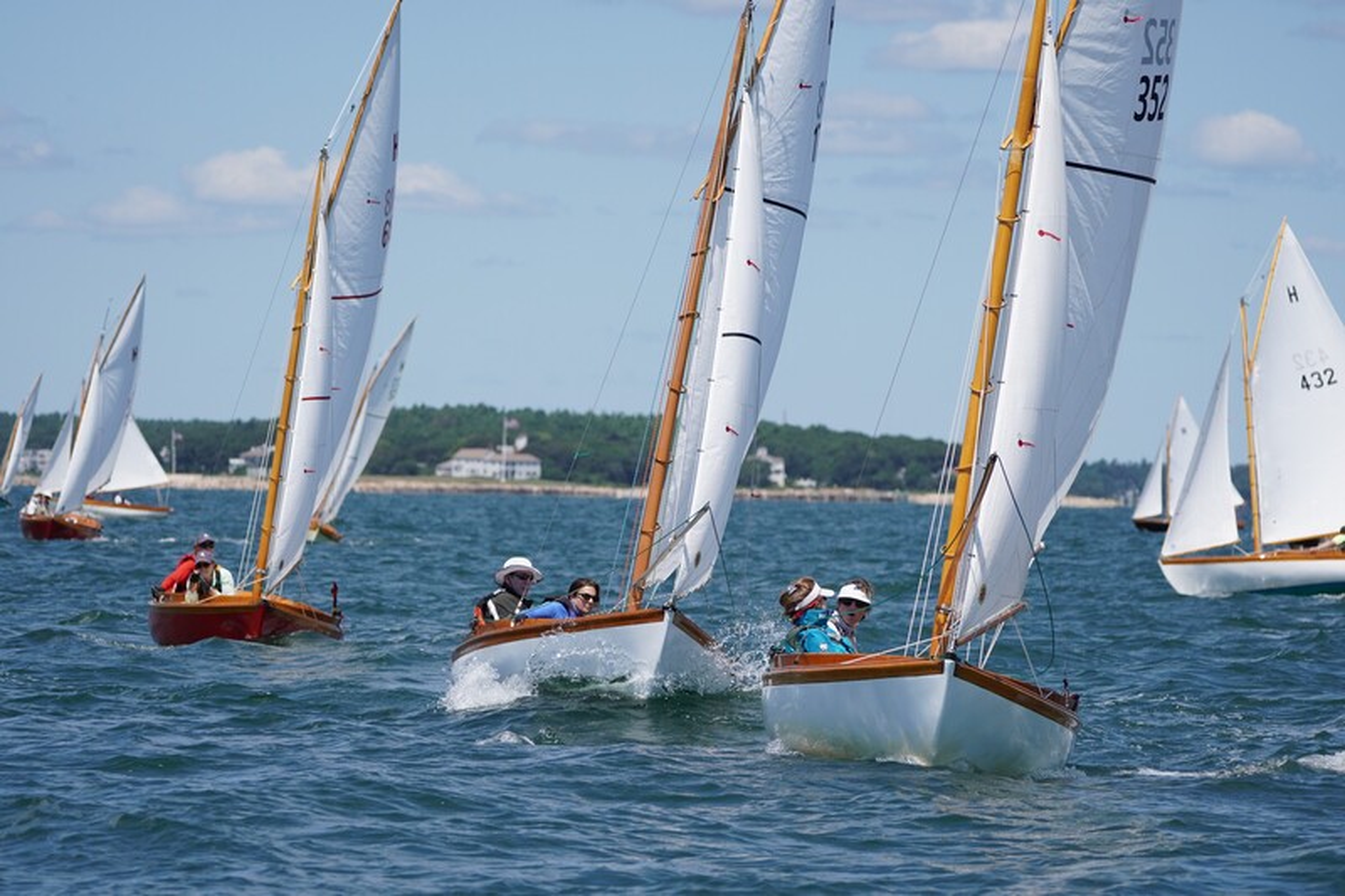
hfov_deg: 9.2
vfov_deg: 6.1
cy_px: 448
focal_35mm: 225
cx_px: 672
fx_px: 8404
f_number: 5
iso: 200
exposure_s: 1/1600
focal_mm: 150
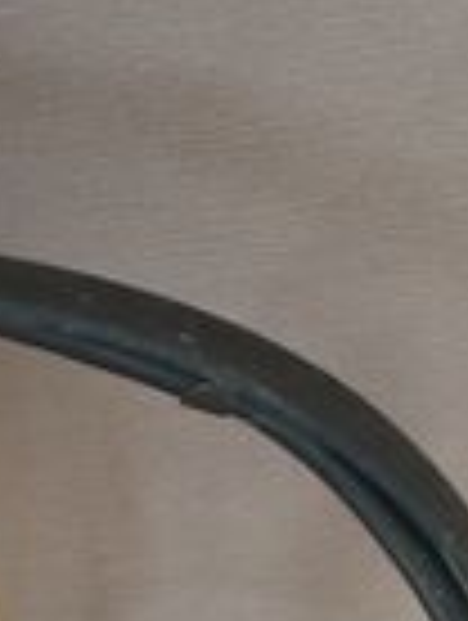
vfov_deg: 10.3
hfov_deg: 8.0
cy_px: 1112
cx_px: -292
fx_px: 3253
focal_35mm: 181
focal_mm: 4.6
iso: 50
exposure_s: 1/50
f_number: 1.8
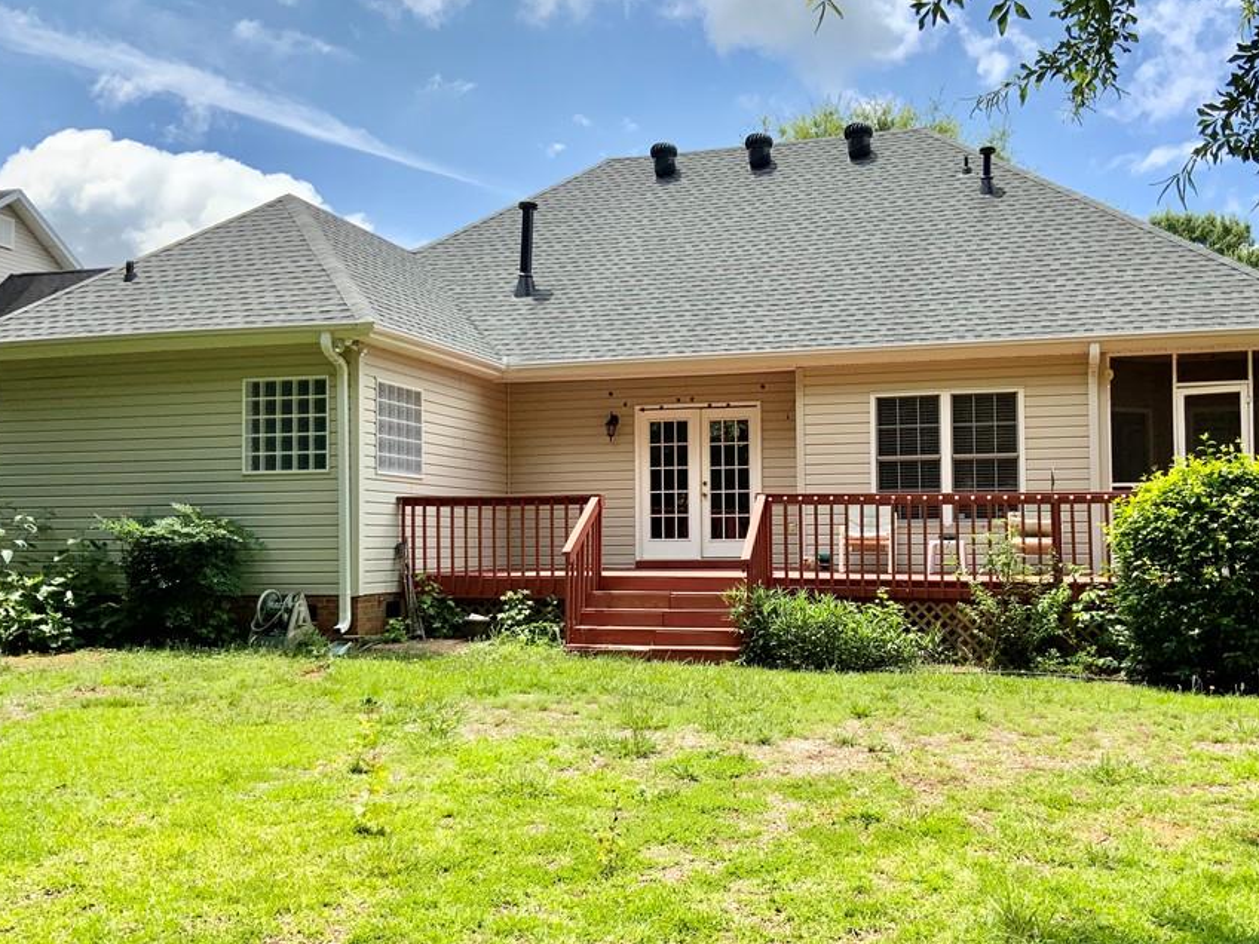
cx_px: 716
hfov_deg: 52.5
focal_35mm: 35
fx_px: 1273
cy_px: 494
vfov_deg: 40.7
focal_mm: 3
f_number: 1.8
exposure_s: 1/1076
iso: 16
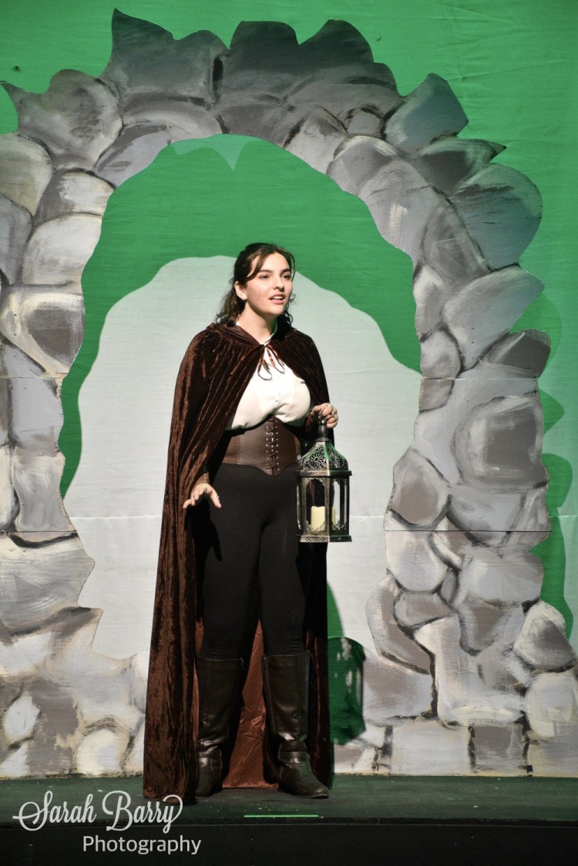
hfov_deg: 7.3
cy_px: 433
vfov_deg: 11.0
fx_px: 4515
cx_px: 289
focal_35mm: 188
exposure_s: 1/2500
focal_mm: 125
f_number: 8
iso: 800
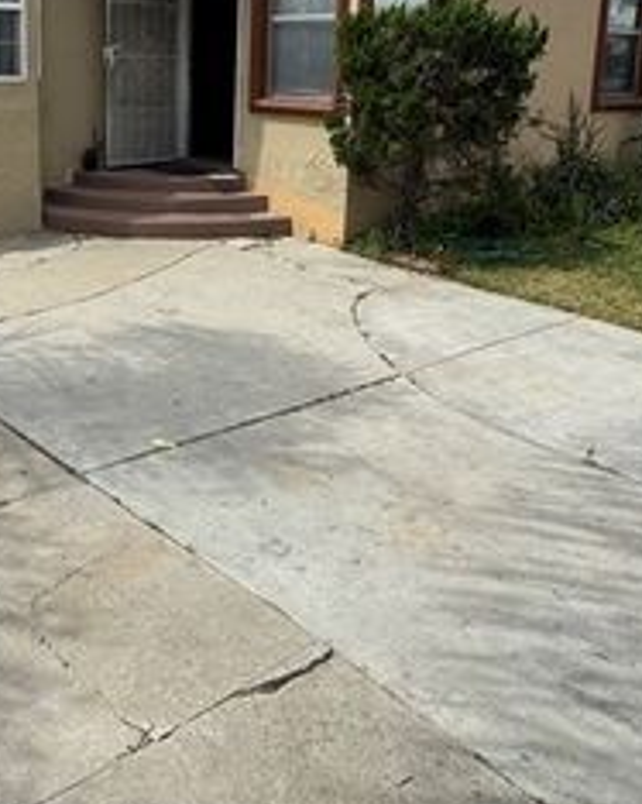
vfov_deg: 45.8
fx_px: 927
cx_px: 175
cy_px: 242
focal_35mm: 39
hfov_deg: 37.4
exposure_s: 1/2028
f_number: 2.2
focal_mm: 2.22
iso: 50
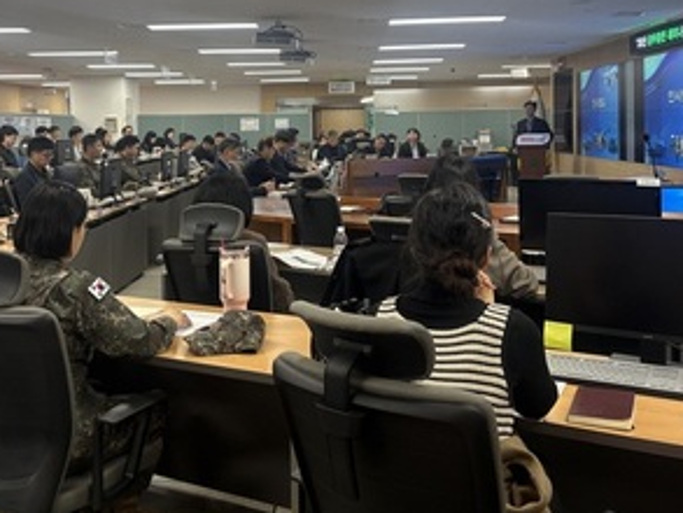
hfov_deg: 46.6
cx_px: 284
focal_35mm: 40
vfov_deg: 35.3
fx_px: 790
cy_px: 140
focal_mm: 5.96
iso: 80
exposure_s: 1/120
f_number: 1.6
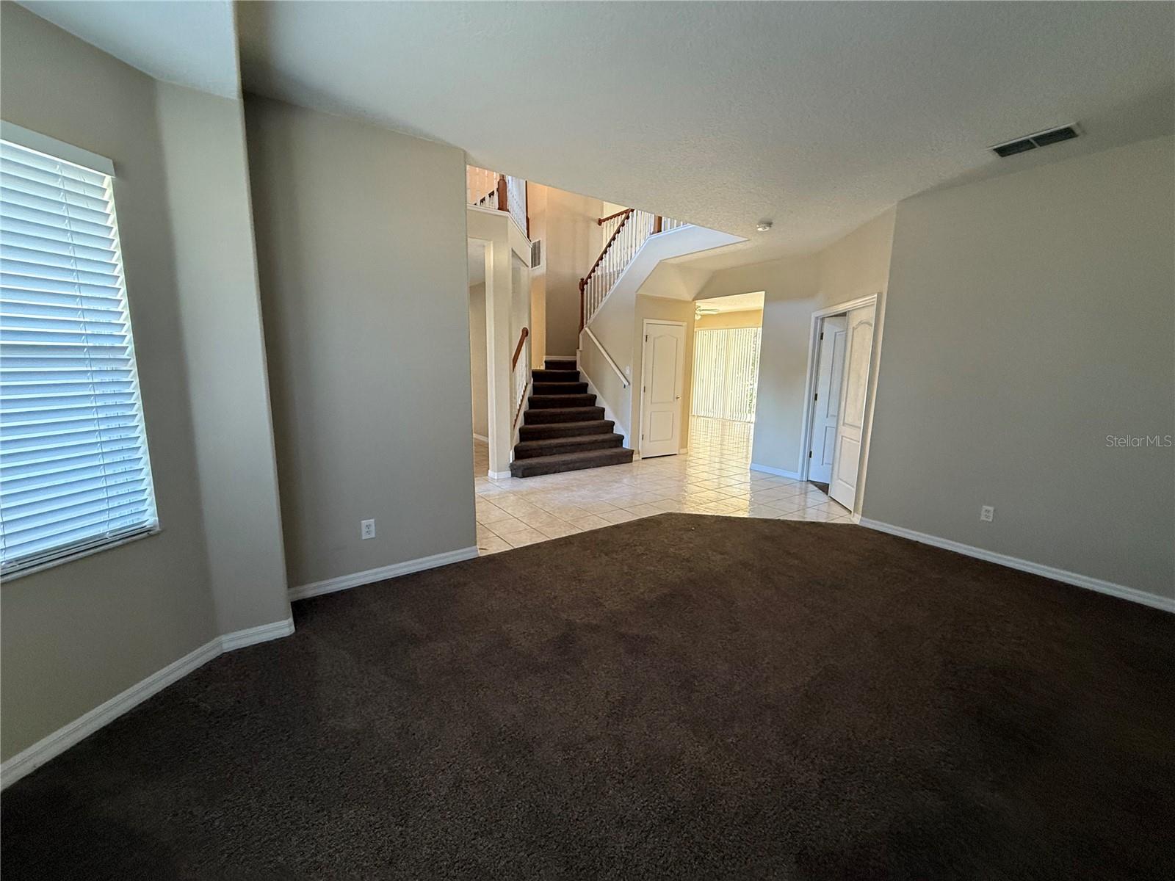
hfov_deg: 102.1
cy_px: 440
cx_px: 588
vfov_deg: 85.7
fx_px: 475
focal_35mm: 14
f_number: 2.2
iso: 400
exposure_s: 1/60
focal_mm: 2.22
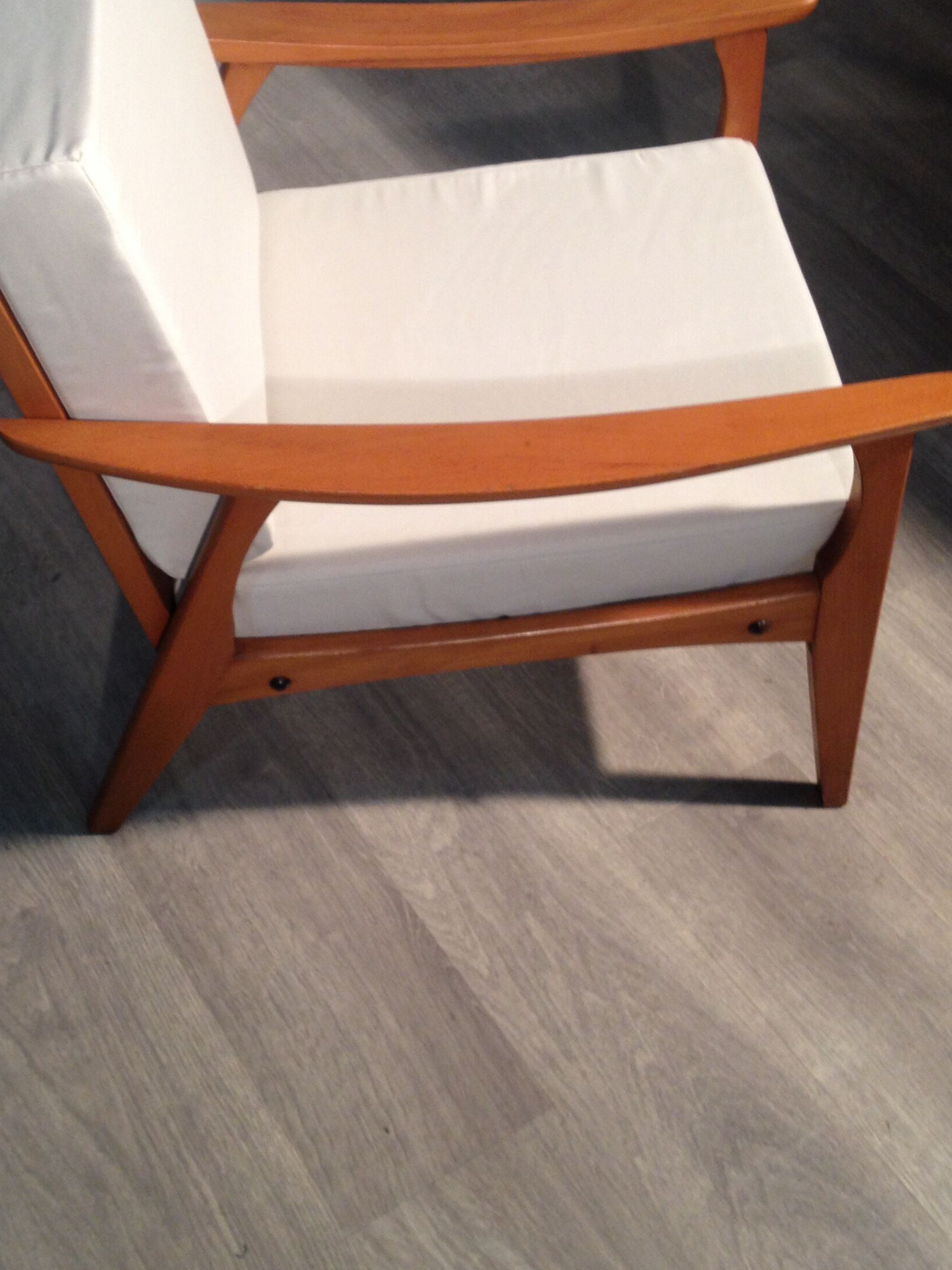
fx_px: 1907
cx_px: 386
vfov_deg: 36.7
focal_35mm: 52
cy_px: 543
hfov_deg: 28.0
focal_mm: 4.28
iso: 80
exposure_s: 1/20
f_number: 2.4
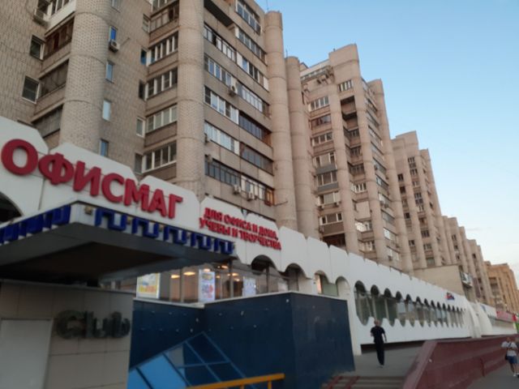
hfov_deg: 65.3
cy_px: 194
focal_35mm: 27
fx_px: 405
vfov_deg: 51.4
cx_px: 260
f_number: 1.9
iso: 50
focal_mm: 3.6
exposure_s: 1/50
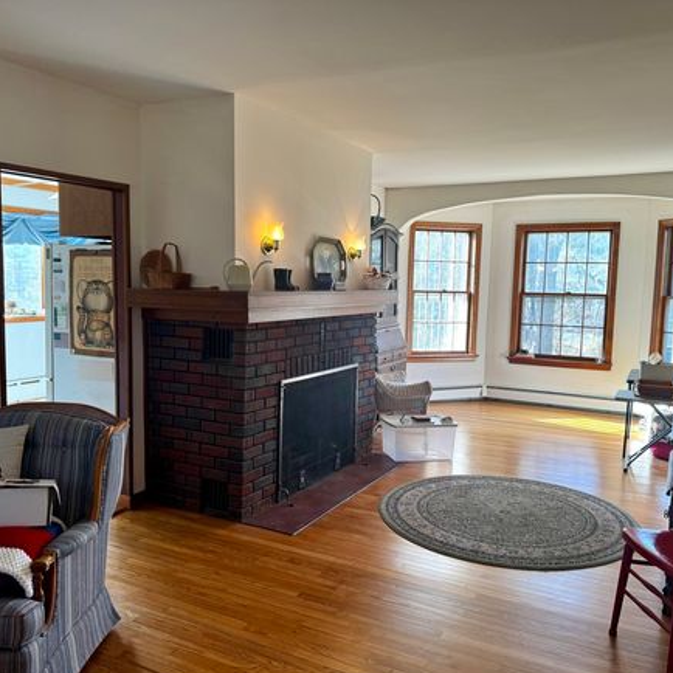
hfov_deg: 55.6
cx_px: 347
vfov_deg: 55.6
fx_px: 638
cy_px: 343
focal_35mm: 29
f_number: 1.78
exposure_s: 1/120
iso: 125
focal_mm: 6.76
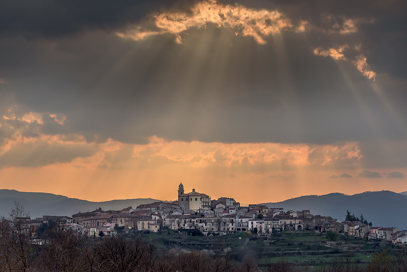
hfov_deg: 13.7
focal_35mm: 150
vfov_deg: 9.2
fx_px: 1696
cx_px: 204
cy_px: 136
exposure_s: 1/1250
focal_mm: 150
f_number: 8
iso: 180
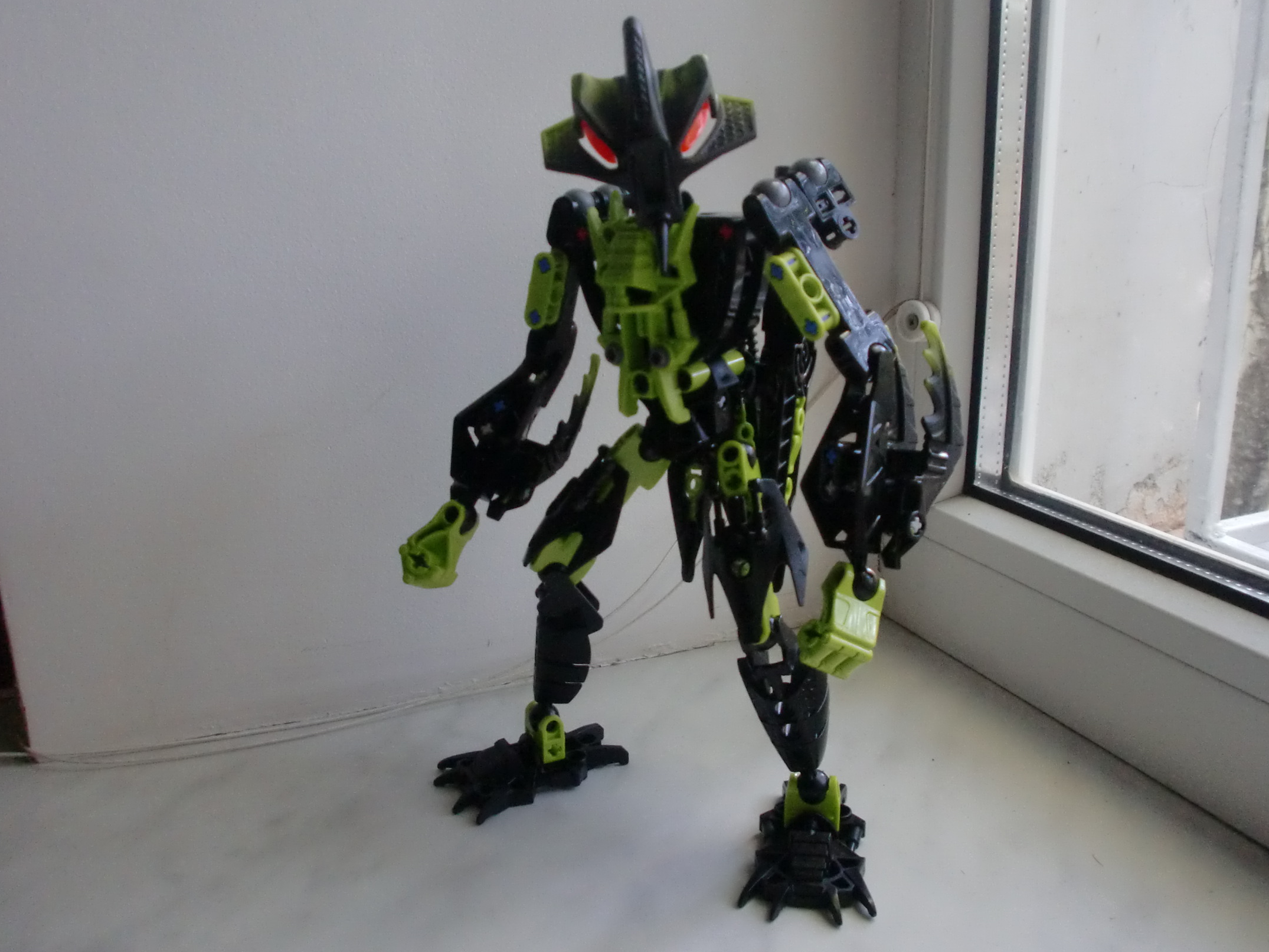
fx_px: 1100
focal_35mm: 30
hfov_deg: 59.9
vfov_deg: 46.8
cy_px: 444
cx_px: 675
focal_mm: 4.65
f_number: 2.6
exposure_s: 1/50
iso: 400
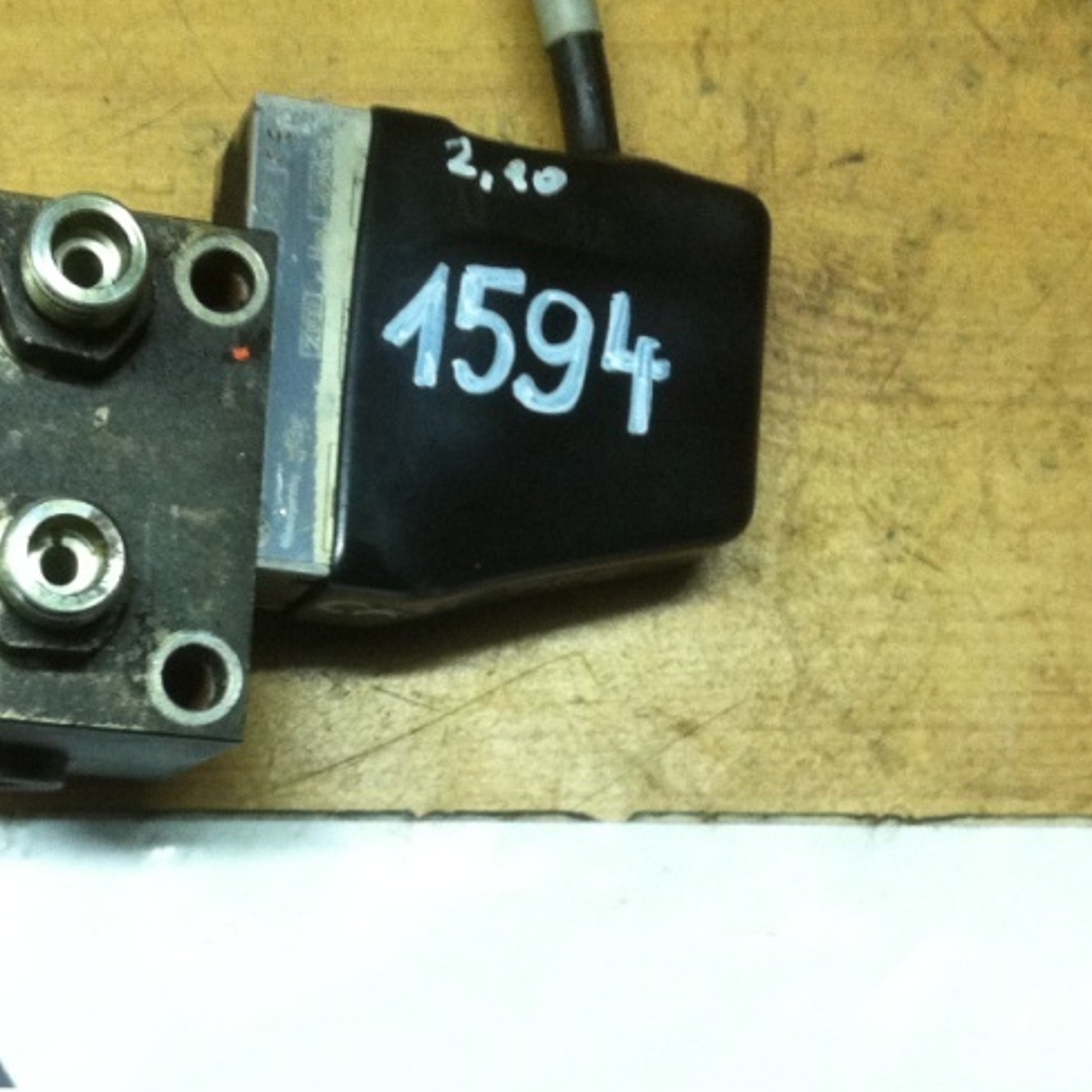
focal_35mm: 65
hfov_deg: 26.3
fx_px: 2320
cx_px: 323
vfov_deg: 26.4
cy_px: 669
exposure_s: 1/15
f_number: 2.8
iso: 250
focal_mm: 3.85
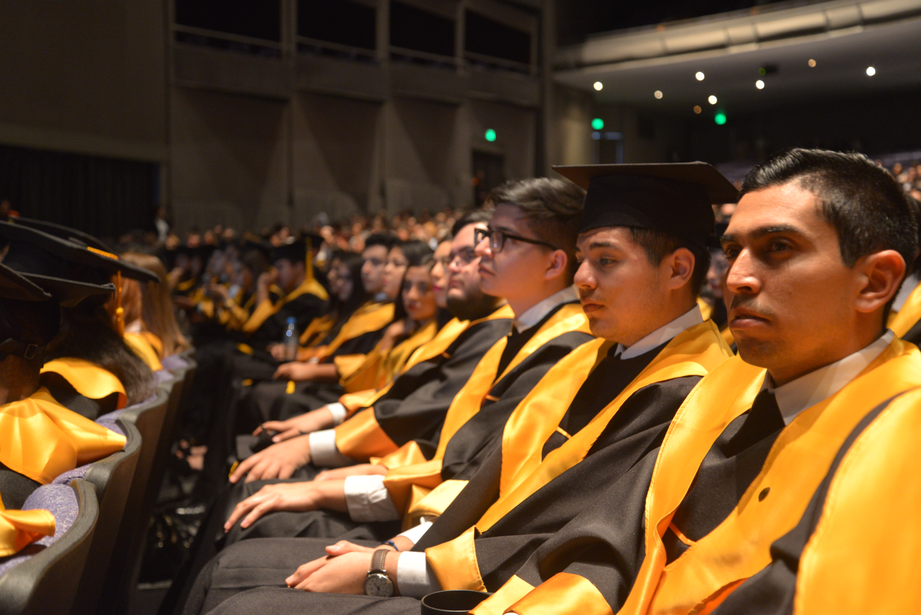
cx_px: 460
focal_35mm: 48
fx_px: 1228
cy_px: 308
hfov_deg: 41.1
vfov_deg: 28.1
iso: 1600
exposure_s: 1/10
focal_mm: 48
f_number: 4.2
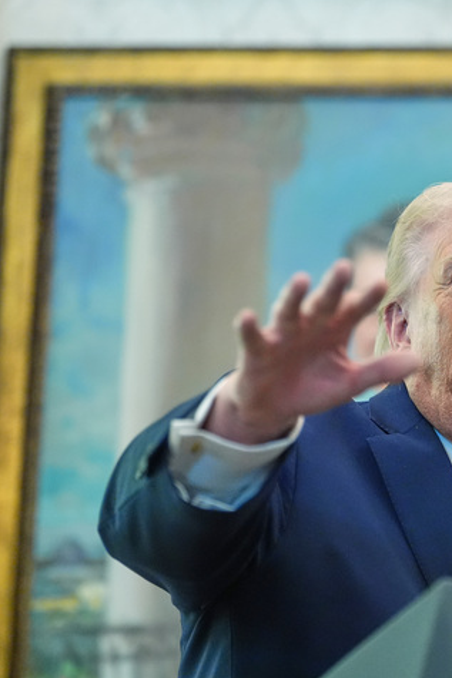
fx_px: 3562
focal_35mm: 189
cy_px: 340
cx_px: 411
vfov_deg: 10.9
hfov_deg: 7.2
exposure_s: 1/400
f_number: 2.8
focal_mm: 125
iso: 4000
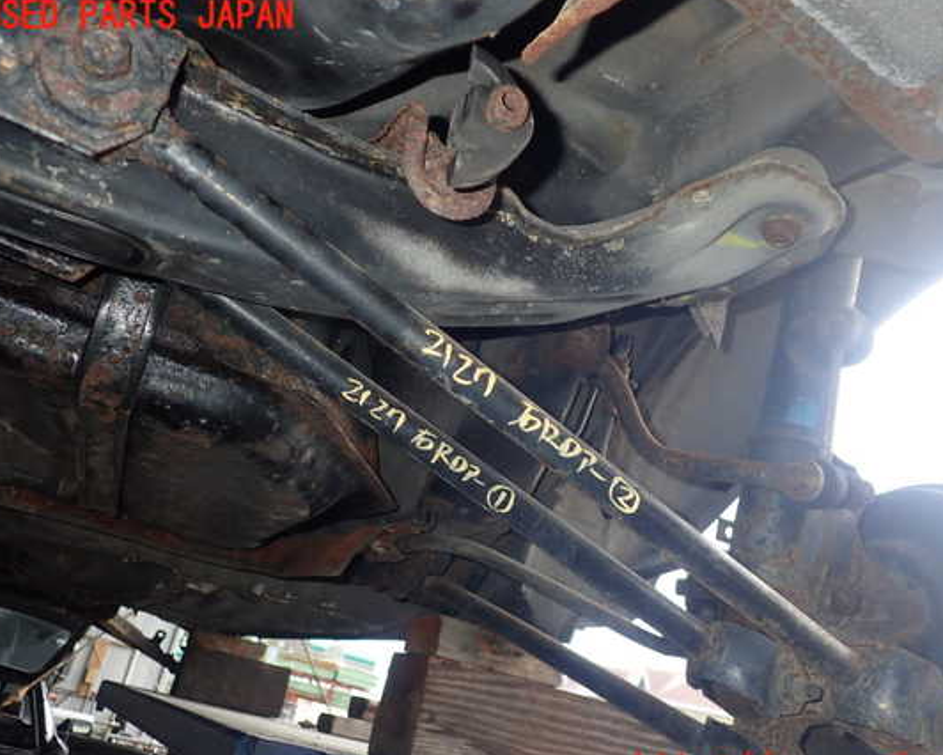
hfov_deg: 54.2
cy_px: 393
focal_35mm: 33
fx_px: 921
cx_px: 503
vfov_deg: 44.6
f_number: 6.3
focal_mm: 5.5
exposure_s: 1/30
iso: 160
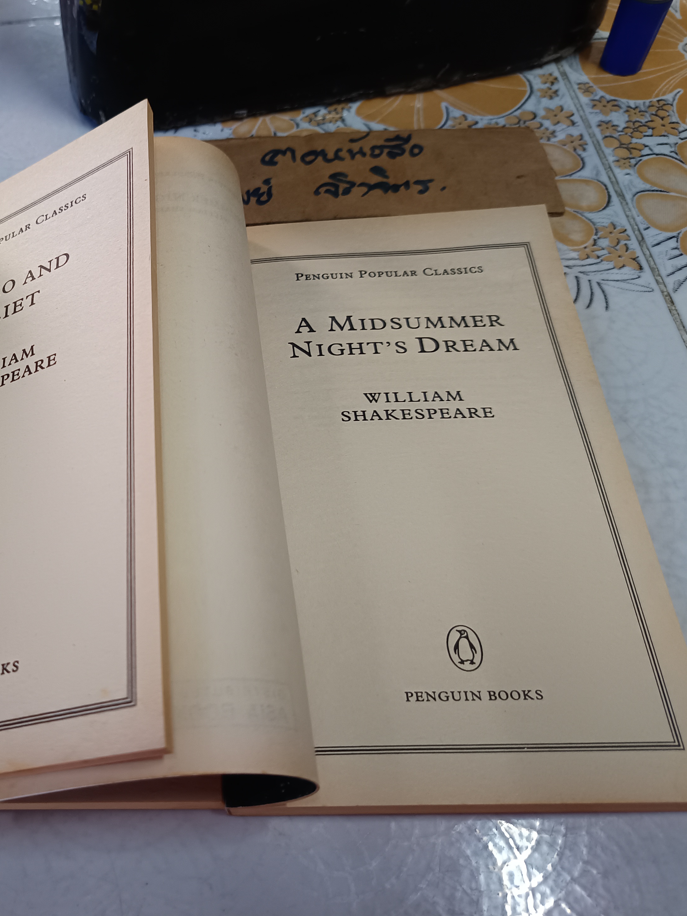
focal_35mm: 33
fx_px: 873
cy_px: 457
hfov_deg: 41.0
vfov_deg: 55.4
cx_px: 129
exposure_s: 1/50
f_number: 1.7
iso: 755
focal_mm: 5.31
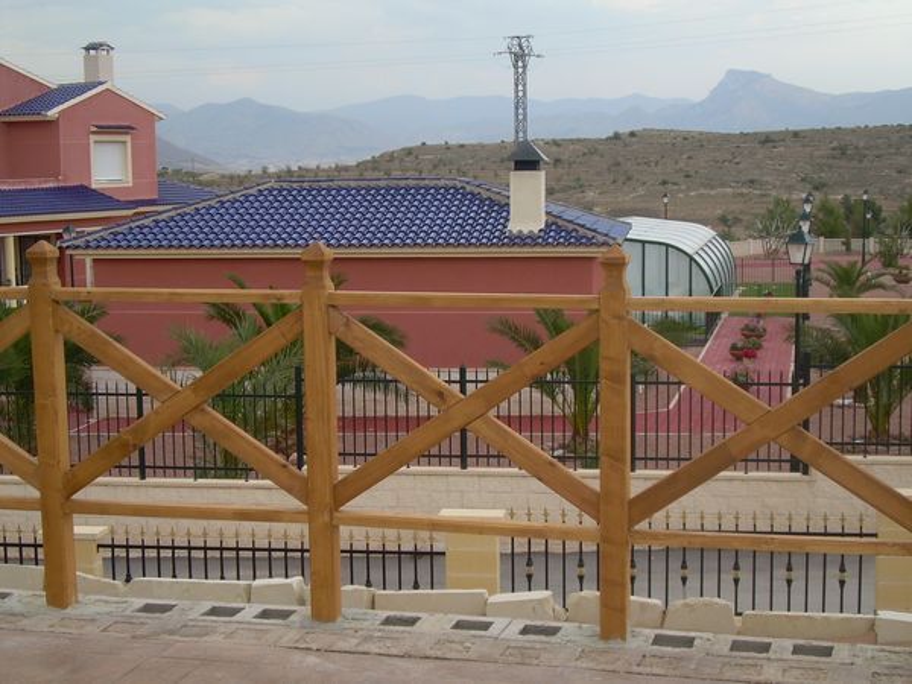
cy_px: 342
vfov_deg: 24.0
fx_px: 1607
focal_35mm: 61
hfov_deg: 31.7
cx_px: 456
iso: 50
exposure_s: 1/193
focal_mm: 10.3
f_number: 3.4
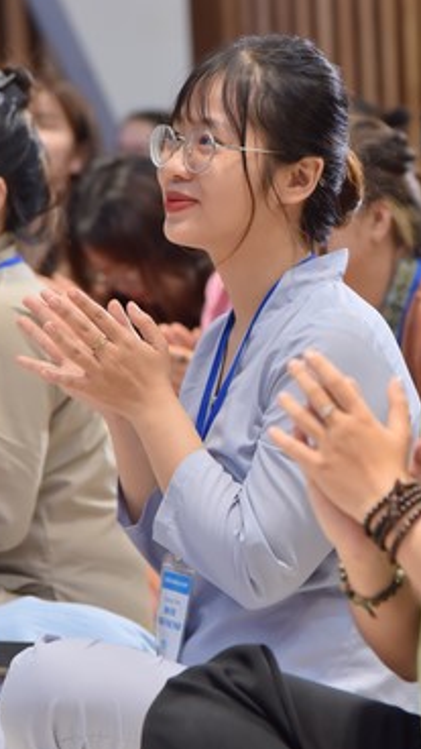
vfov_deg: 9.7
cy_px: 334
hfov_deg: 5.5
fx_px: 4406
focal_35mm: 222
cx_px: 285
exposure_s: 1/100
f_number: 5
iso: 1000
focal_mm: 120
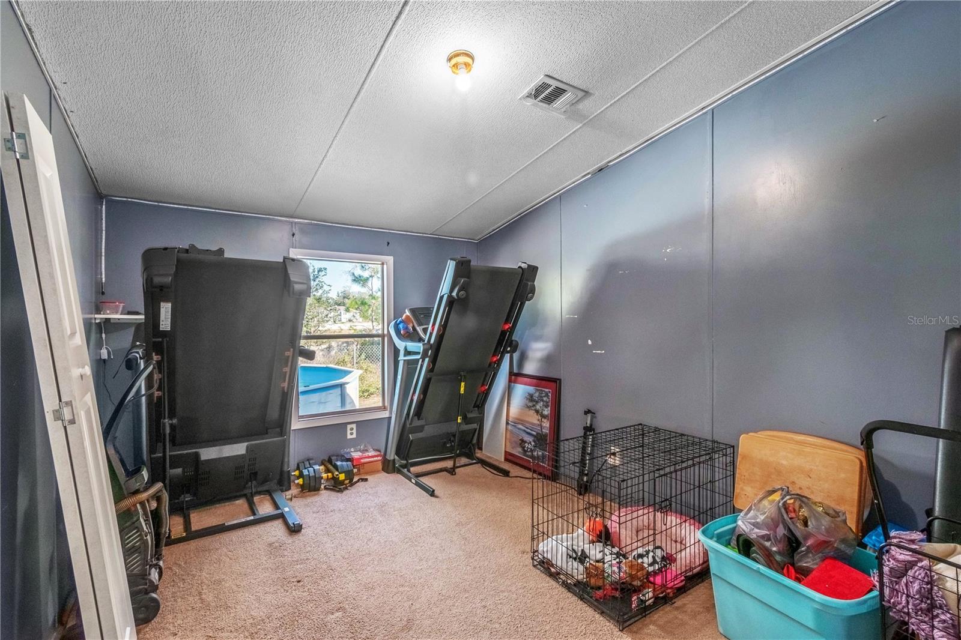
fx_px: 400
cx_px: 480
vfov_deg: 77.3
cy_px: 320
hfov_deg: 100.4
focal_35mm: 15
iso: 250
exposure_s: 1/1.67
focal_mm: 10
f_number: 9
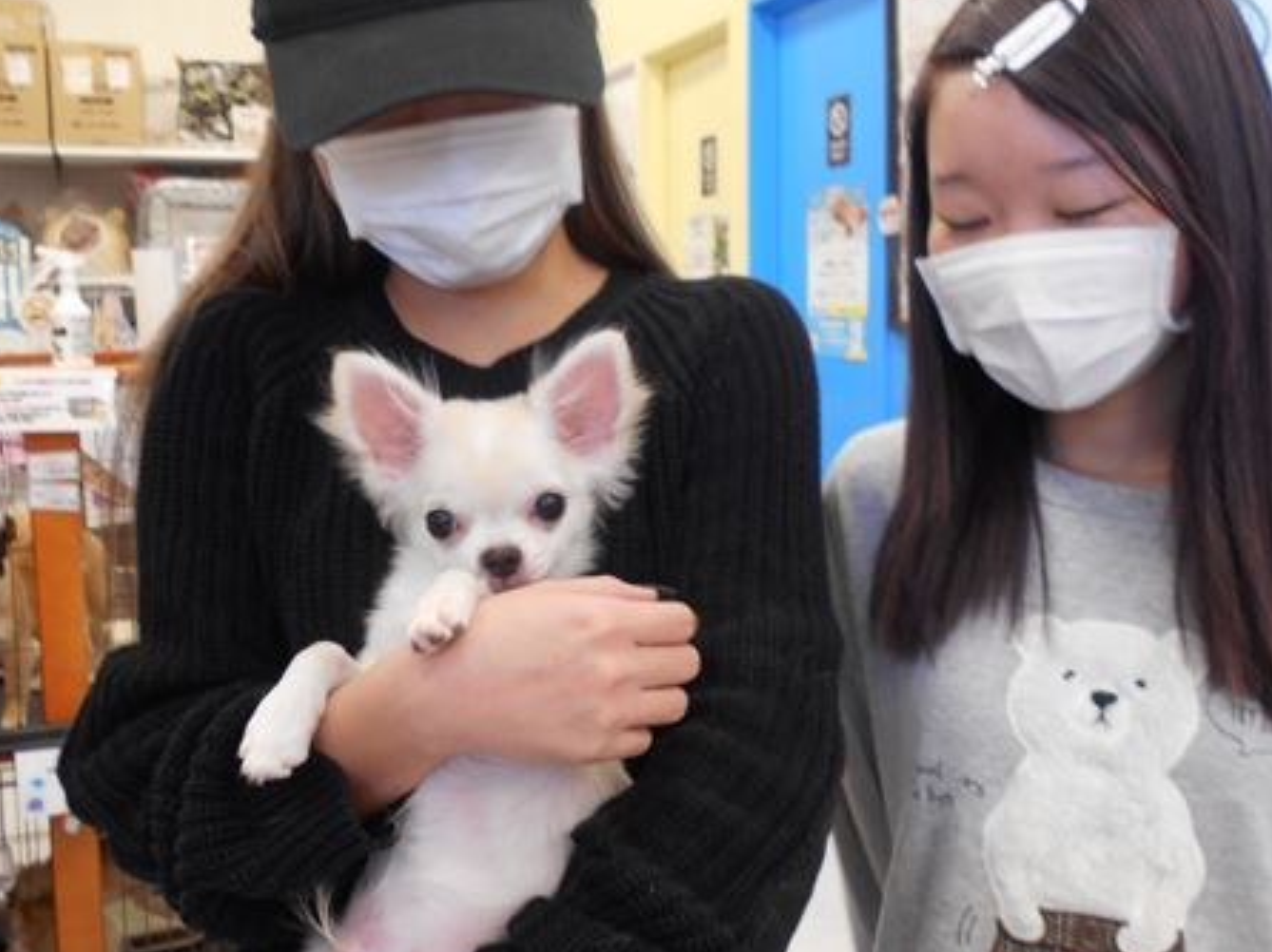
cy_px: 439
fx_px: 1285
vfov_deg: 40.6
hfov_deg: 52.5
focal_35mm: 35
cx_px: 719
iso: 125
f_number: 3.2
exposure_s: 1/30
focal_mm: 4.6
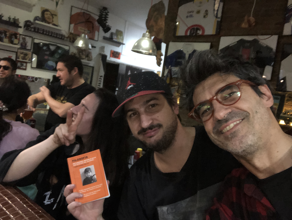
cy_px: 110
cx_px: 146
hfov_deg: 56.8
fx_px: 270
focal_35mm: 32
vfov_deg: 44.2
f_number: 2.2
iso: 400
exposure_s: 1/17
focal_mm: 2.87
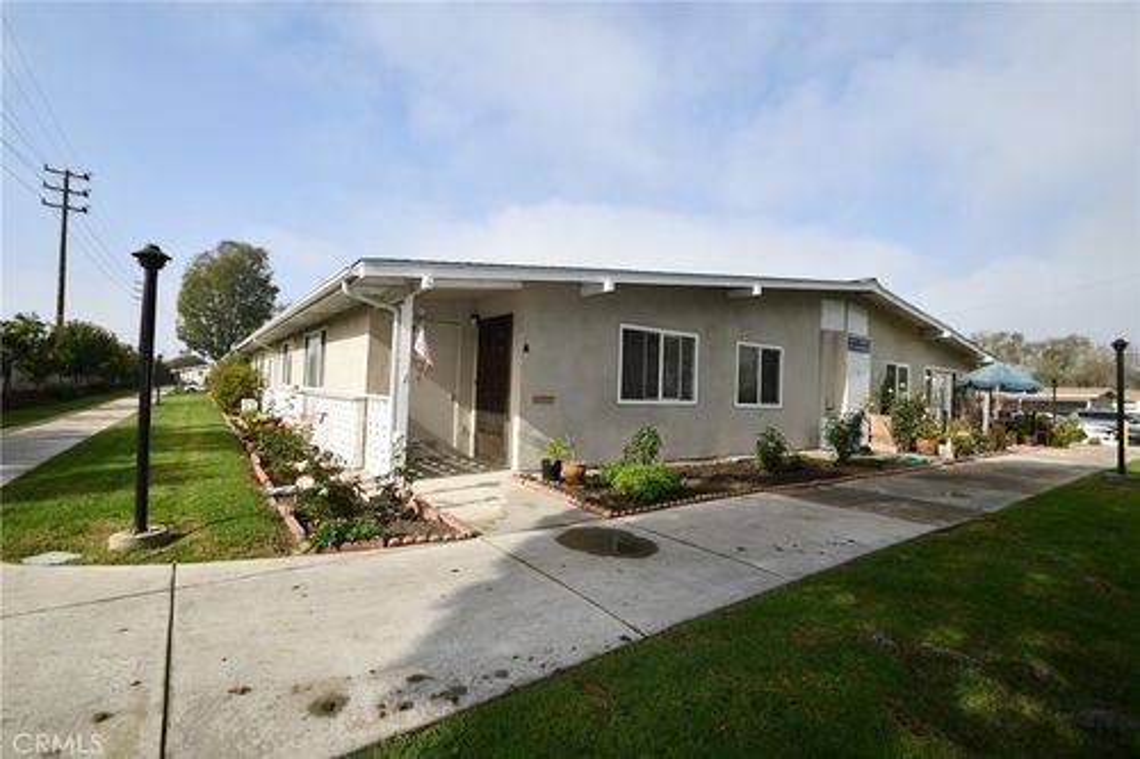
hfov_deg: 100.4
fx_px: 475
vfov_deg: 77.3
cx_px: 570
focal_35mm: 15
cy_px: 380
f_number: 9
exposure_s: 1/250
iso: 100
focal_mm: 10
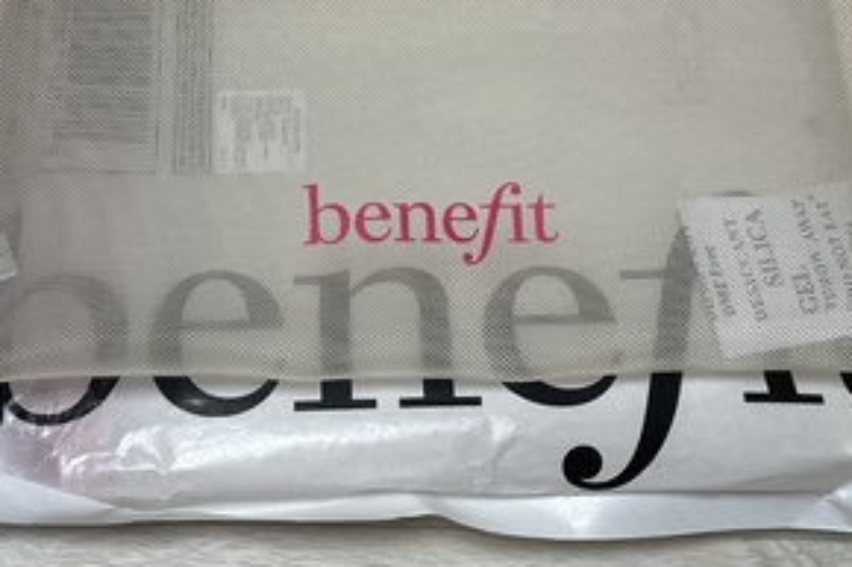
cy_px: 41
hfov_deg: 35.7
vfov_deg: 23.4
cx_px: 426
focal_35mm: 56
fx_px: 1325
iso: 100
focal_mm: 4.2
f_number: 1.6
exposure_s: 1/120
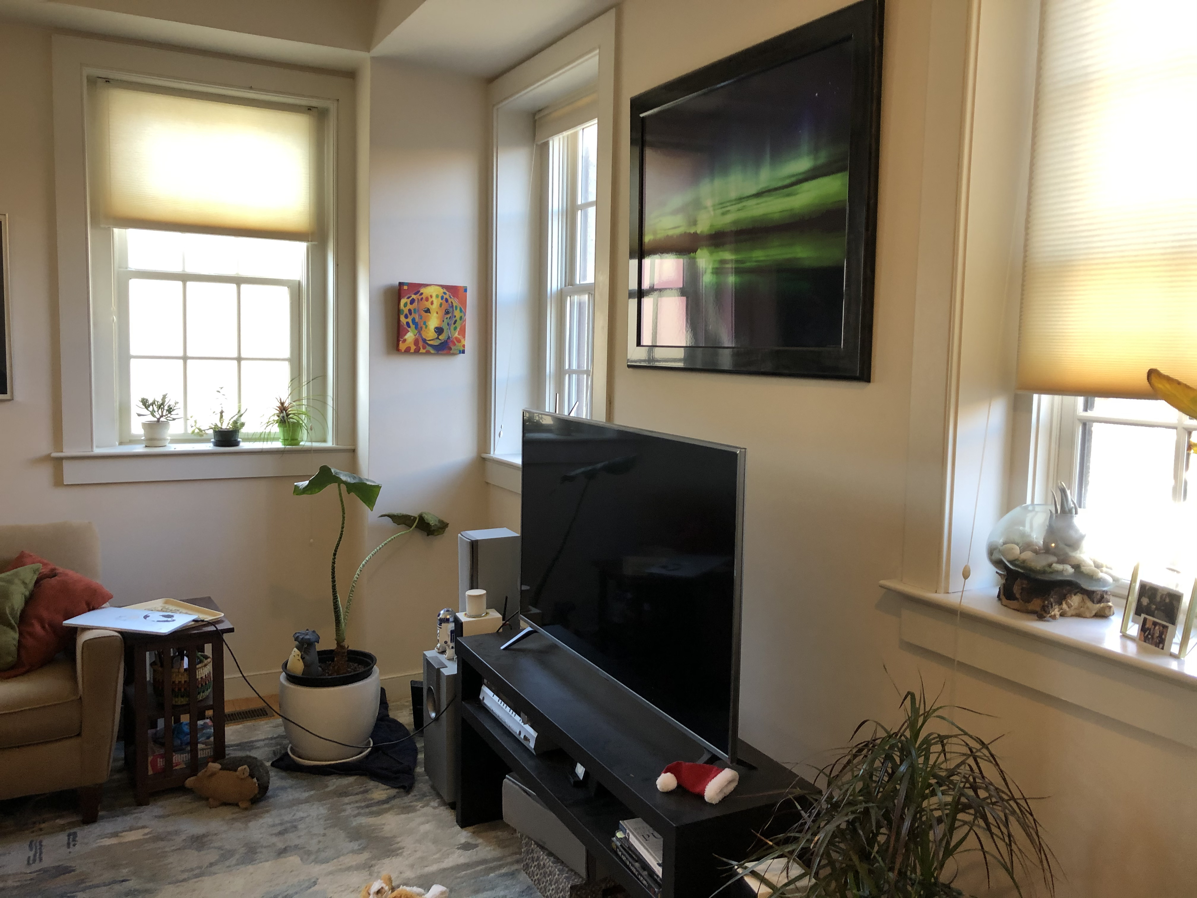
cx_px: 598
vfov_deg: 49.7
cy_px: 449
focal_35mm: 28
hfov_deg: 63.4
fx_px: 968
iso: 40
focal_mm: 3.99
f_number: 1.8
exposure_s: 1/17
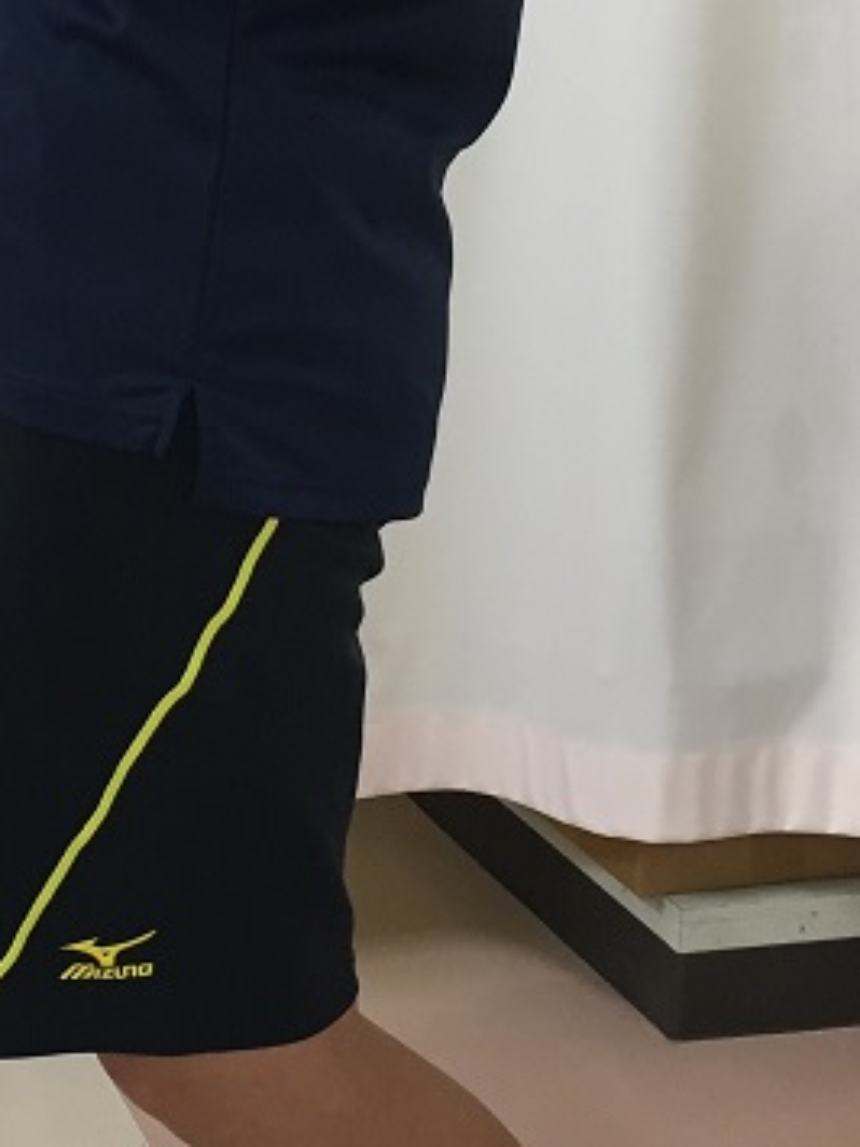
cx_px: -60
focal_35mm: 80
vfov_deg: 24.3
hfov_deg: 17.8
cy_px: 407
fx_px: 2652
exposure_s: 1/30
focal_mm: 4.15
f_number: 2.2
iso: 40
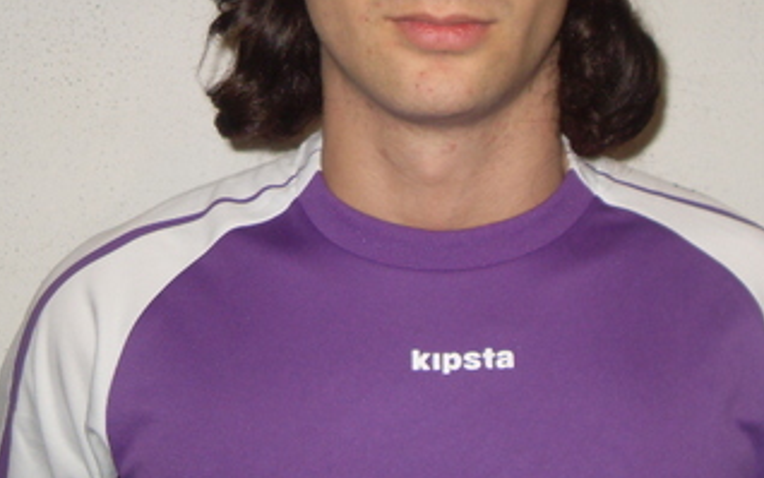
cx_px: 432
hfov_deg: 27.8
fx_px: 1541
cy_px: -12
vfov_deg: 17.2
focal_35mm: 74
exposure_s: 1/45
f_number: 2.8
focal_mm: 6.3
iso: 100
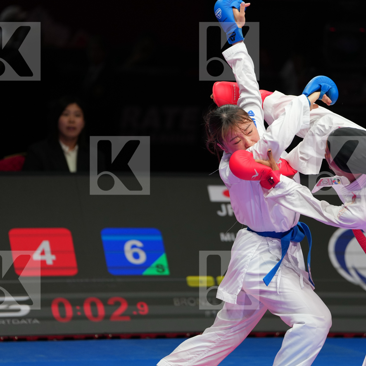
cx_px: 229
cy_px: 166
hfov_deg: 5.7
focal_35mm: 307
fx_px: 3672
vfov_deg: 5.7
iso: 640
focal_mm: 200
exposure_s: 1/1000
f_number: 2.8
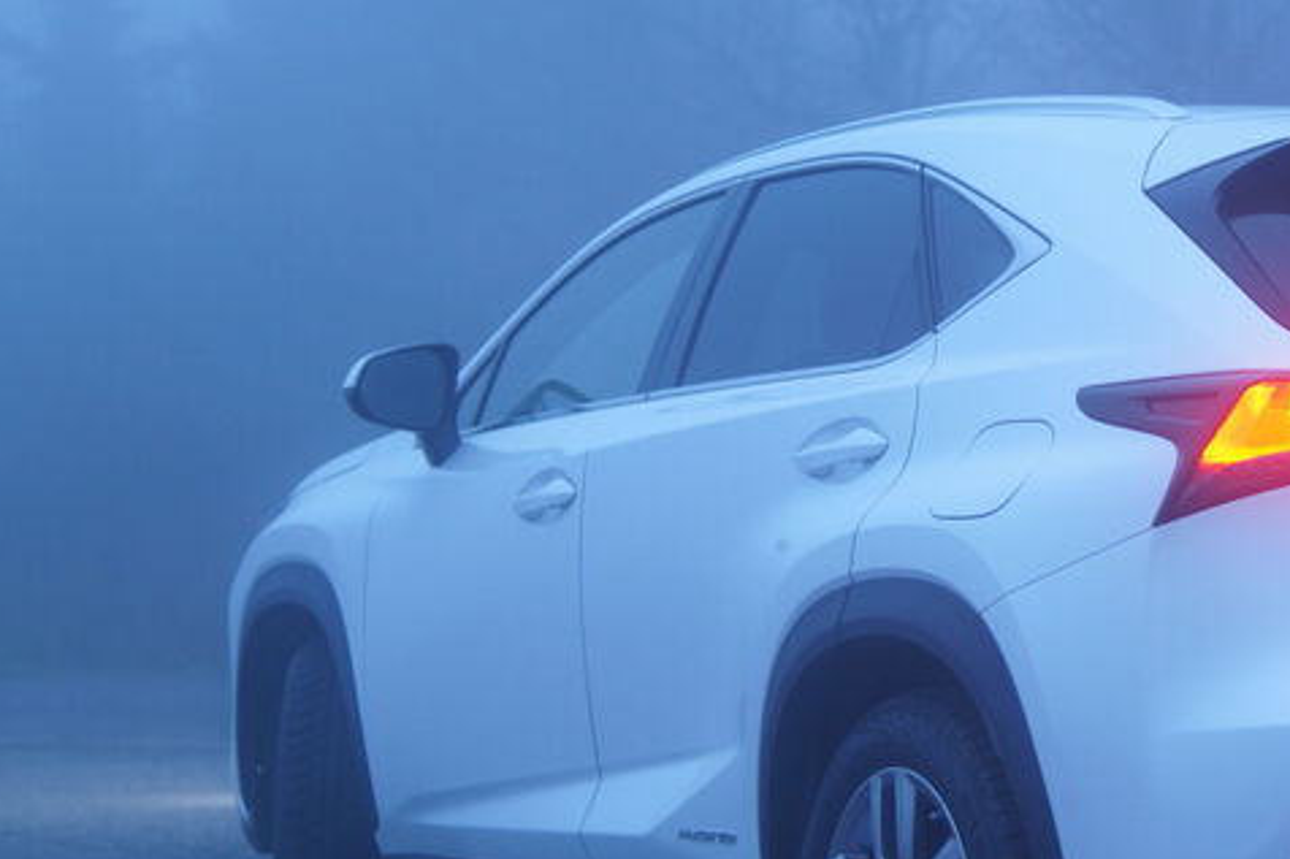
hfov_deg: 18.9
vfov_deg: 12.9
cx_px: 1217
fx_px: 3797
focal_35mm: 106
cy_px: 518
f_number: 1.8
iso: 100
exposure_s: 1/25
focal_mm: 35
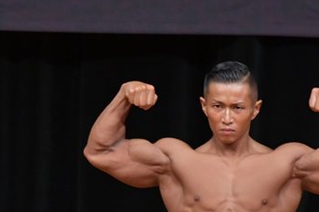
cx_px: 181
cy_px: 201
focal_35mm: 1036
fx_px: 9171
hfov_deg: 2.0
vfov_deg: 1.3
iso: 4000
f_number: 5.6
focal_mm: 300
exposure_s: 1/400
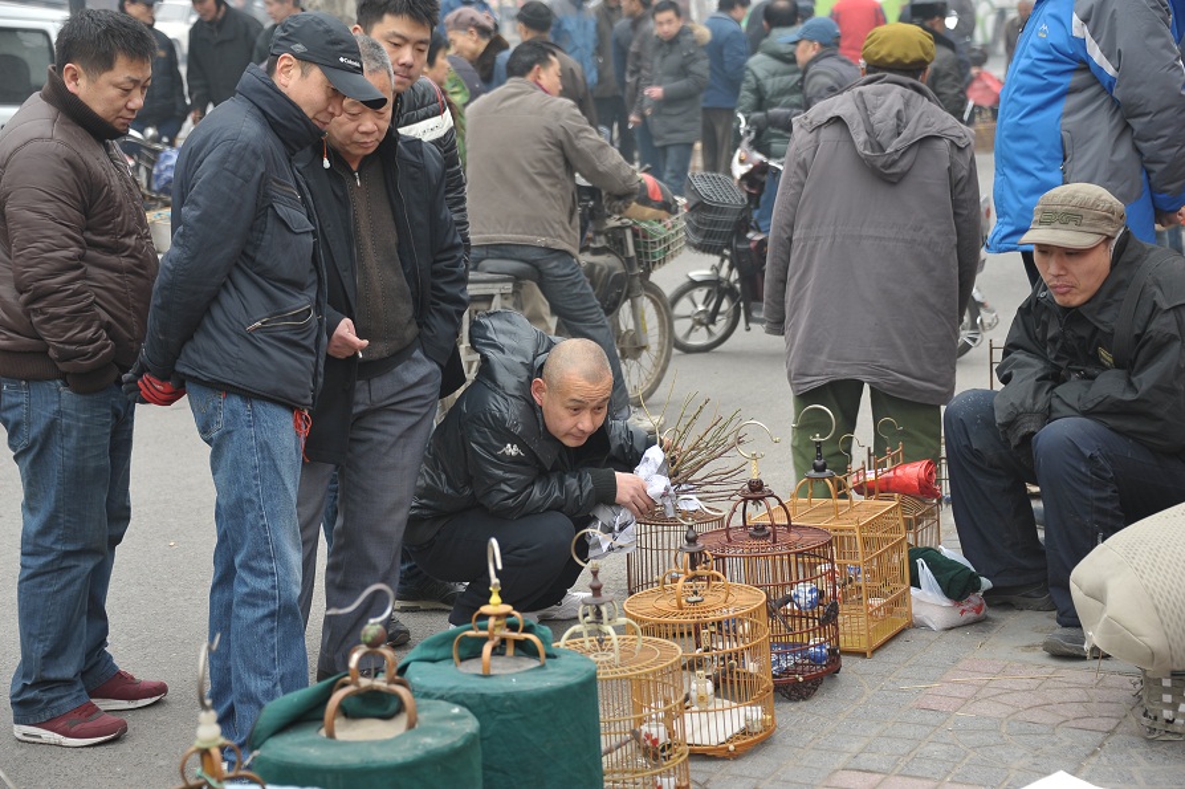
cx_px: 592
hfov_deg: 28.9
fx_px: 2303
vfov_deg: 19.4
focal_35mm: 70
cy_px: 394
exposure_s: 1/60
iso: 200
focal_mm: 70
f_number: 5
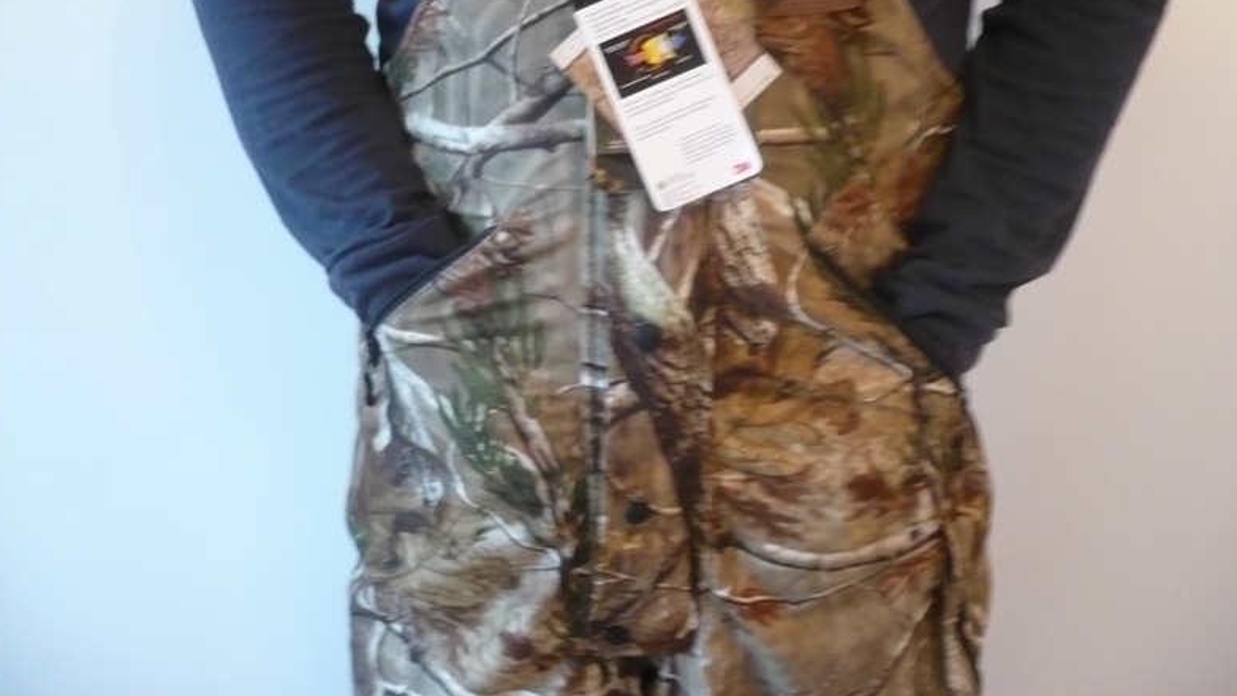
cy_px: 225
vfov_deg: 30.2
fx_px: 1279
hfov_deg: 51.6
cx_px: 623
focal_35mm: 39
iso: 250
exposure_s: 1/8
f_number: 2.8
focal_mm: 5.8
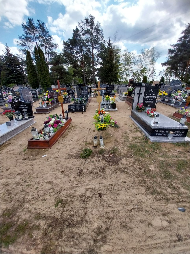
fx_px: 95
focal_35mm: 13
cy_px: 127
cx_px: 95
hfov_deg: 89.9
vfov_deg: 106.2
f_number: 2.2
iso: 64
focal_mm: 1.13
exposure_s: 1/630
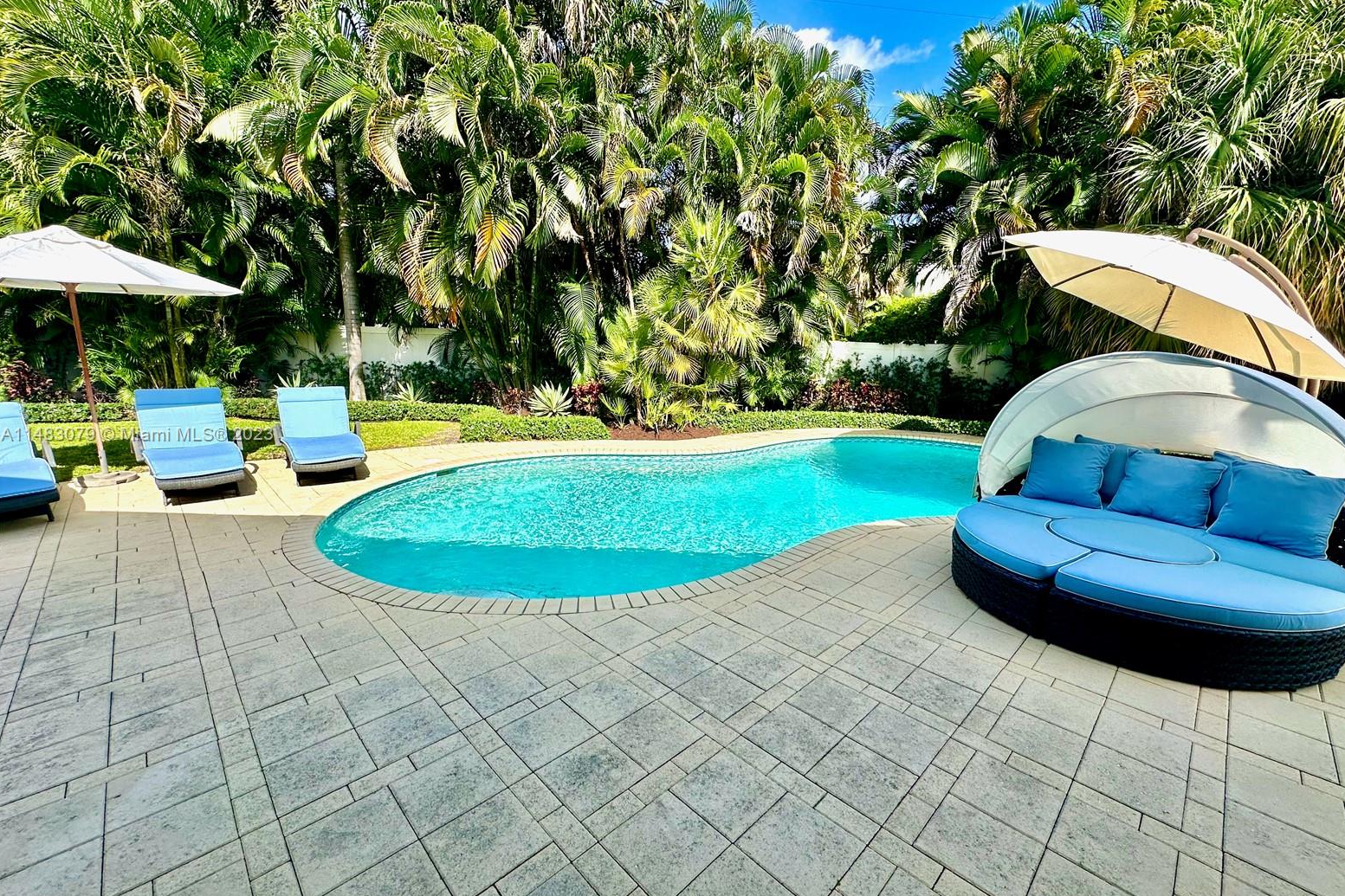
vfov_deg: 77.3
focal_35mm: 15
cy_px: 435
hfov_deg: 100.4
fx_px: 560
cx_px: 689
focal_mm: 2.22
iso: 50
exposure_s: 1/1435
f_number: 2.2
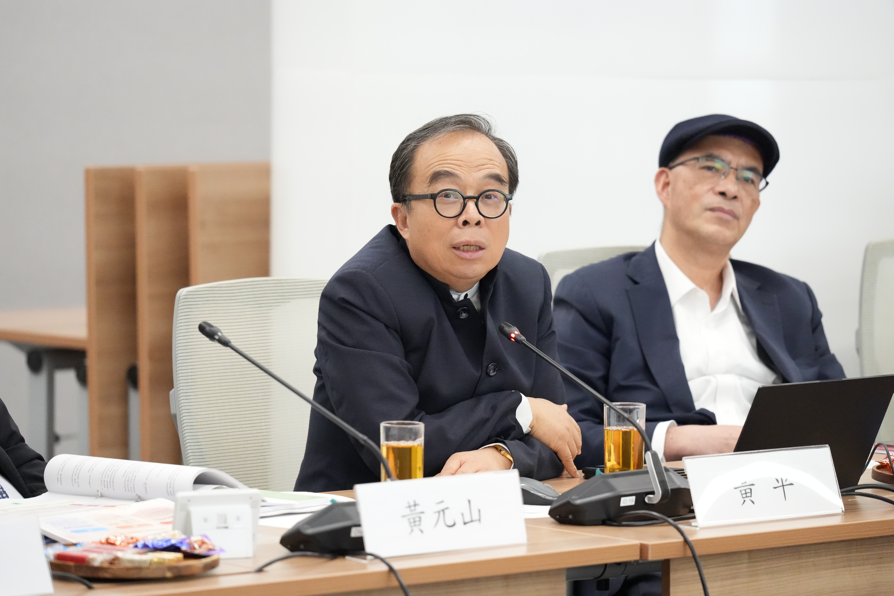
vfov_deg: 7.7
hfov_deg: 11.5
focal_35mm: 179
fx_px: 4445
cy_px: 298
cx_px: 447
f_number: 4
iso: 10000
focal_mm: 179
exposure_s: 1/200
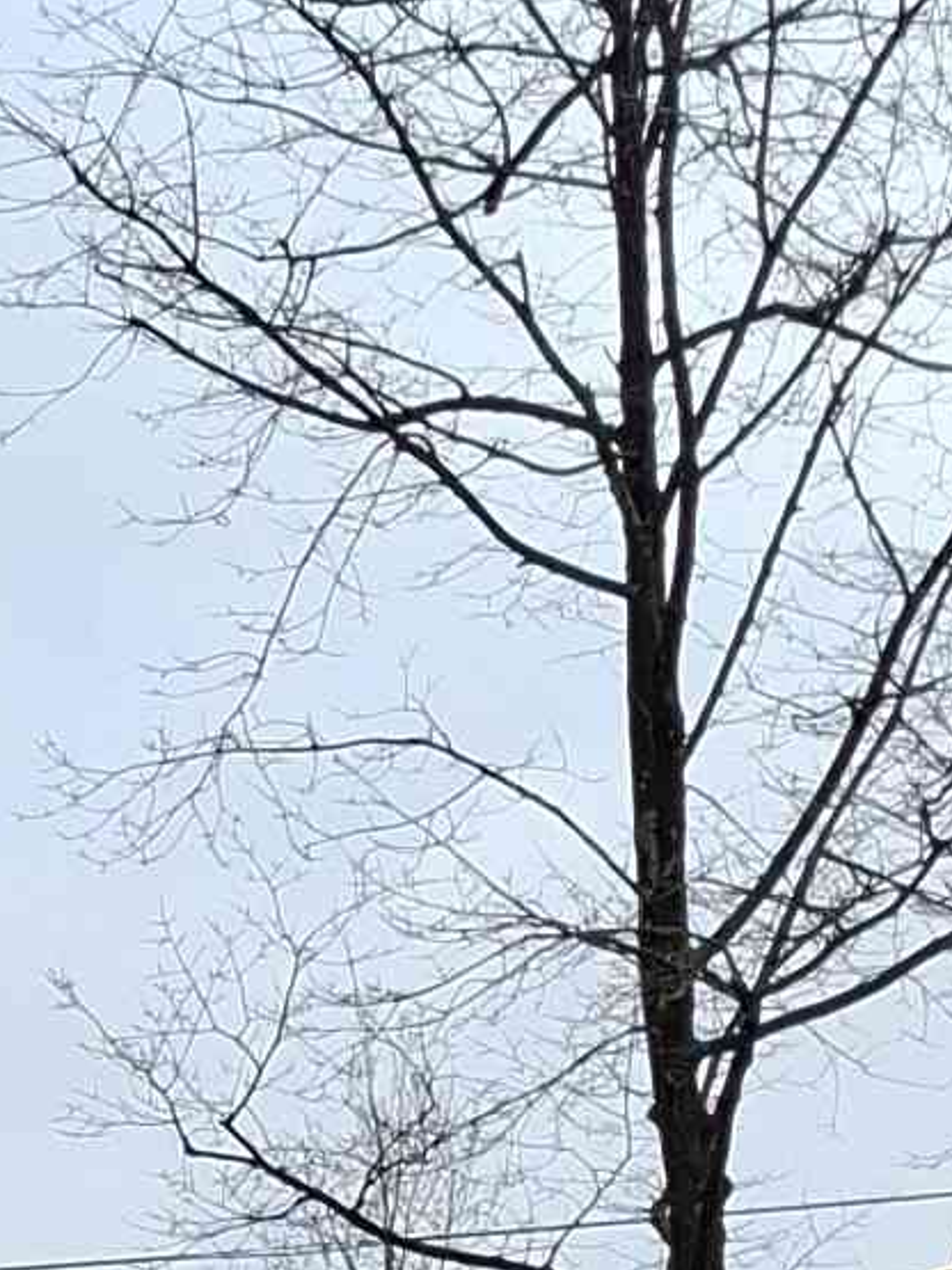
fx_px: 6199
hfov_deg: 8.7
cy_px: 2982
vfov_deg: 10.3
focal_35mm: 169
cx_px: -222
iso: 50
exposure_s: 1/1112
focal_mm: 5.54
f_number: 1.8
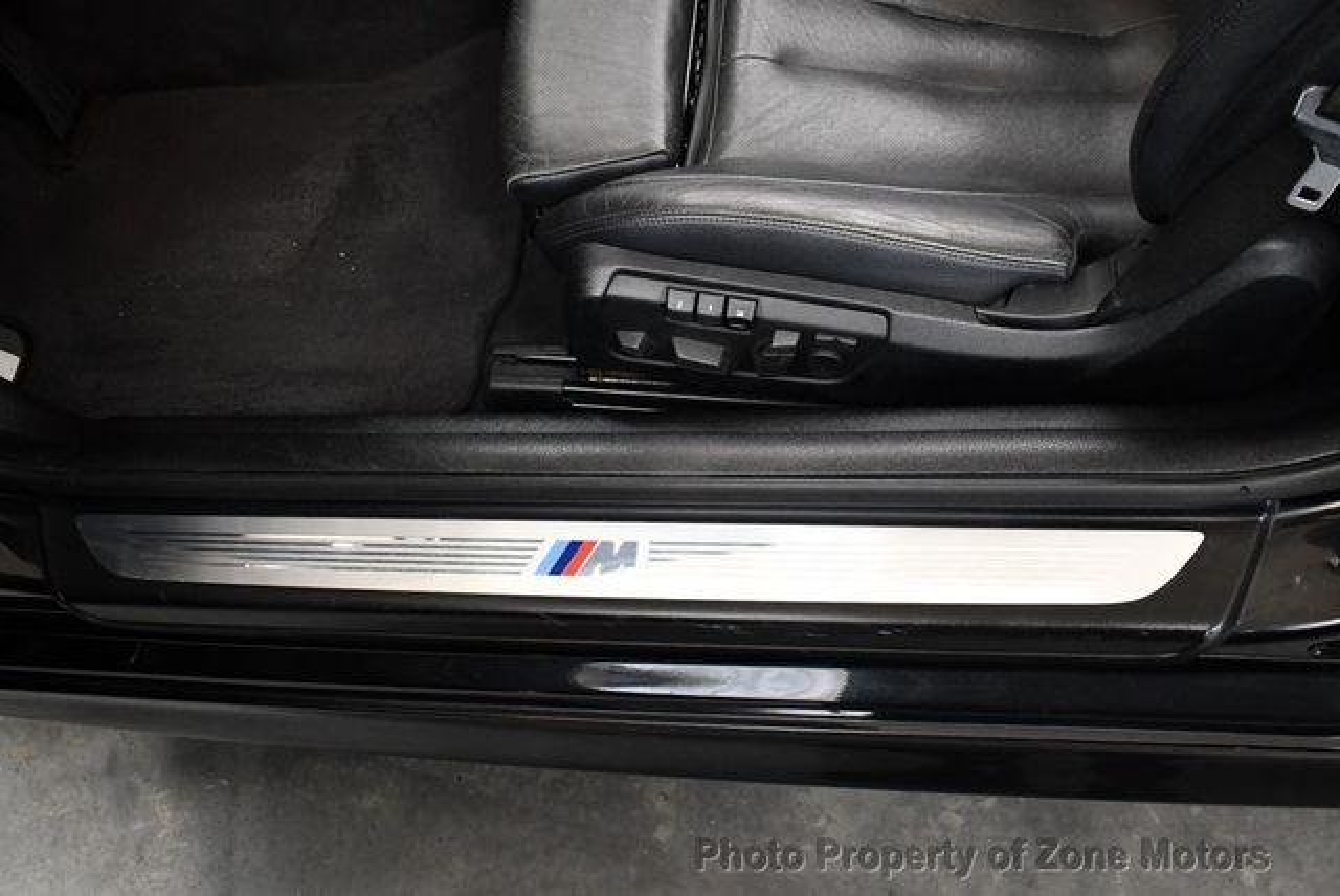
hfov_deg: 53.1
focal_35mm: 36
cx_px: 670
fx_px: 1341
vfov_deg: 36.9
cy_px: 448
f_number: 3.5
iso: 2800
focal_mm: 18
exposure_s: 1/125
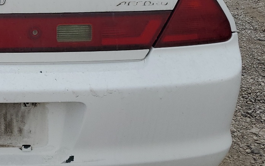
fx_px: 455
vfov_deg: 20.4
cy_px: 36
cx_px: -5
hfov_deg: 30.1
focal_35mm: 63
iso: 50
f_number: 1.5
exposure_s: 1/5000
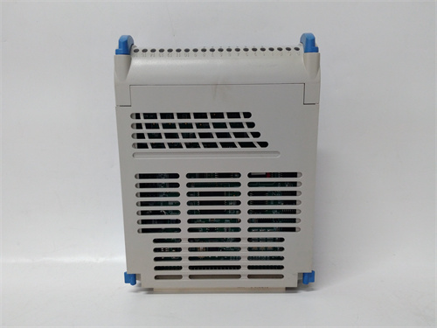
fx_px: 341
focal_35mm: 27
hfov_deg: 65.3
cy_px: 164
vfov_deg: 51.4
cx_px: 218
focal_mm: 3.79
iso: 199
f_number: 2
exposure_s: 1/33
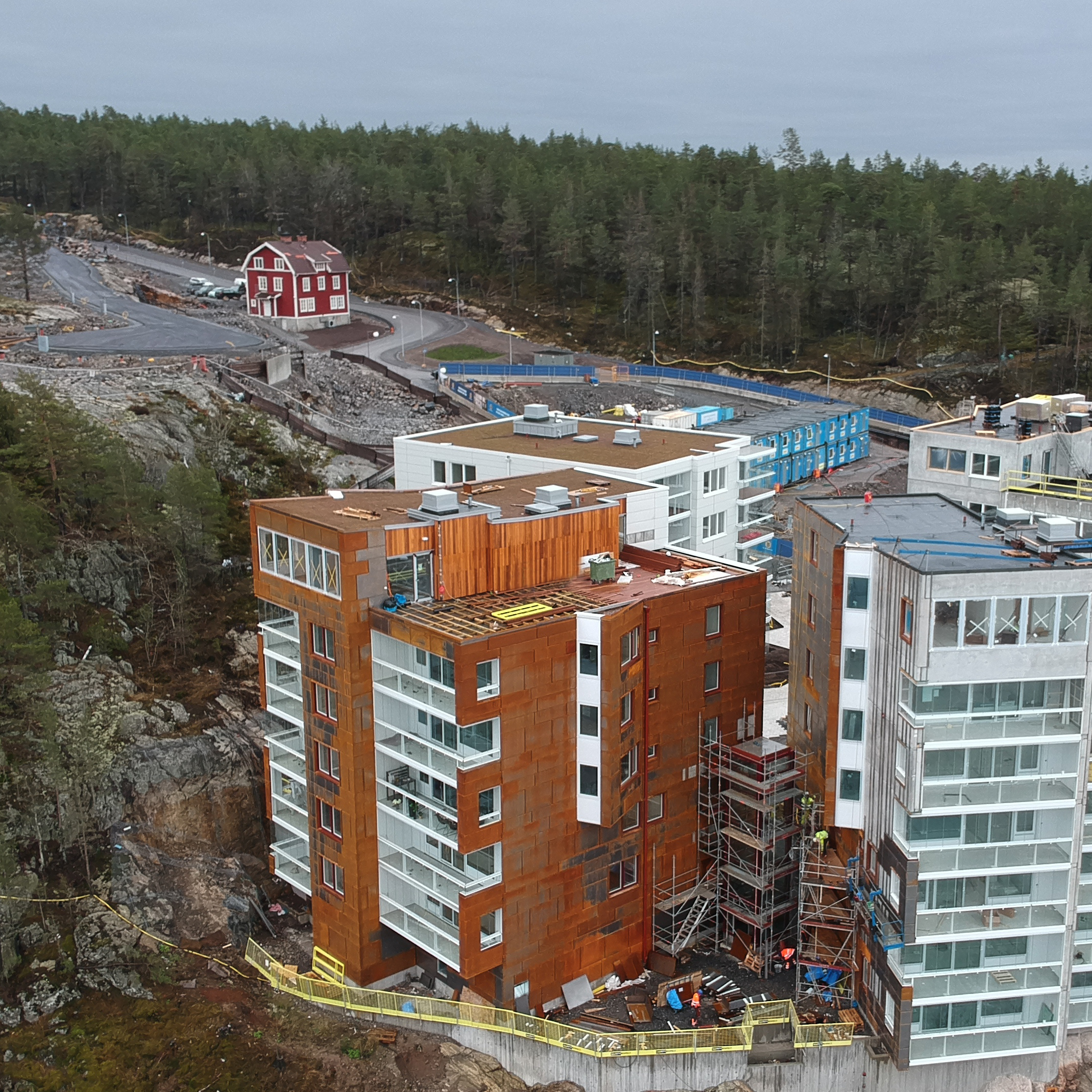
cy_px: 592
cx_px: 682
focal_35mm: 41
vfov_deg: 40.9
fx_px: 1463
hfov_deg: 40.6
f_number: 2.6
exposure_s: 1/40
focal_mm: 4.49
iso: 100
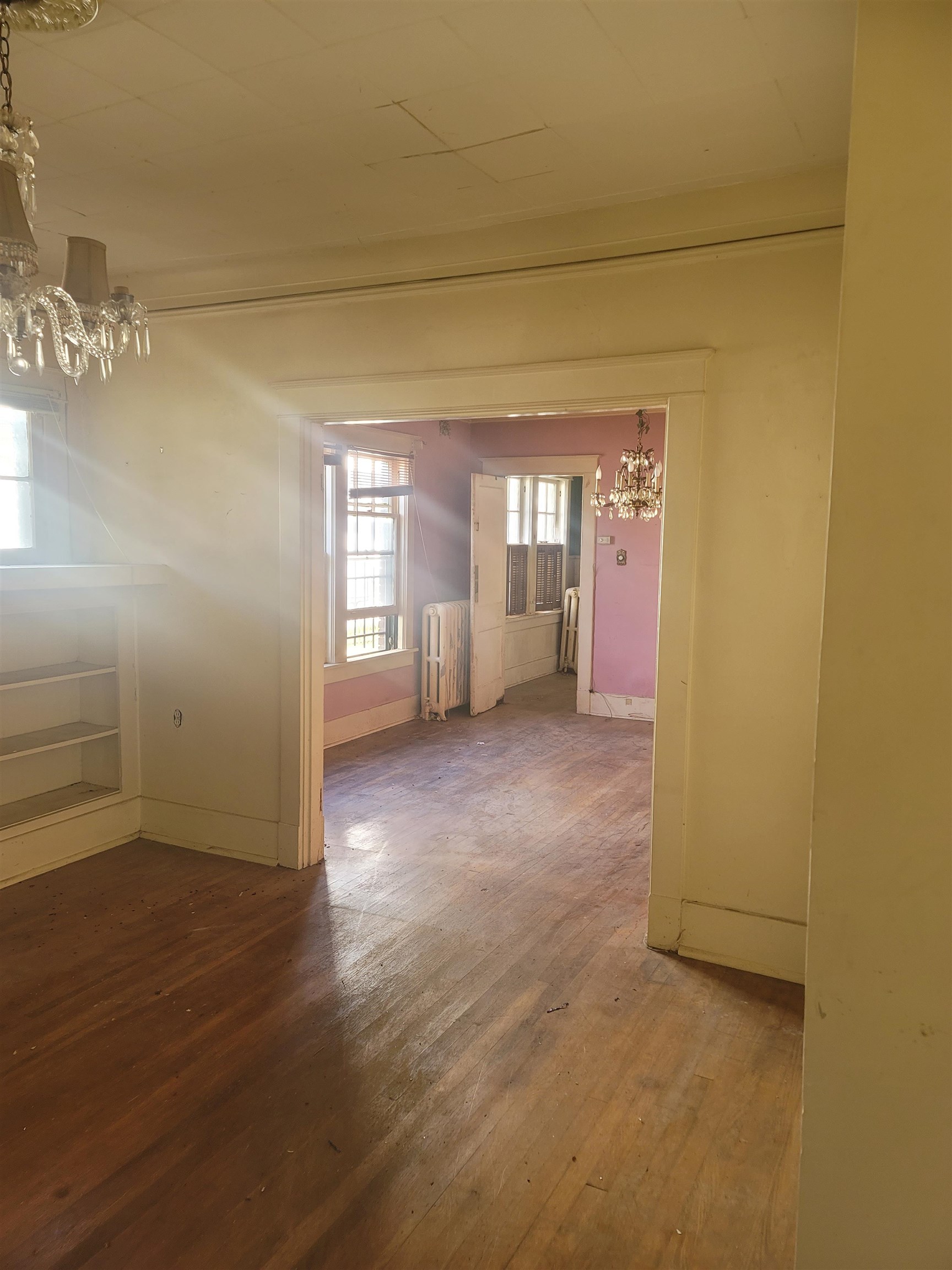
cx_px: 476
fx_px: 917
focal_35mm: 25
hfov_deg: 54.9
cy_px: 635
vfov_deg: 69.4
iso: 200
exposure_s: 1/60
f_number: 1.8
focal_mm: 7
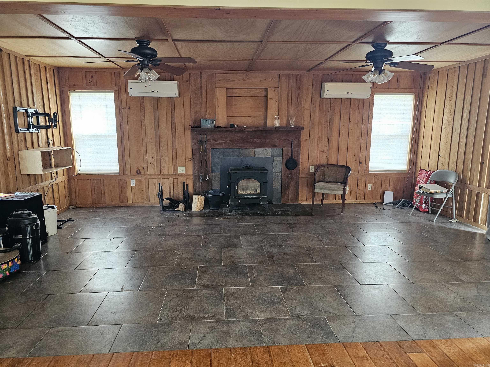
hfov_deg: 73.9
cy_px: 184
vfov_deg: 58.9
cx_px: 245
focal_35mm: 23
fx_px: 326
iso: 640
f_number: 1.7
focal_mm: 6.3
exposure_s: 1/120
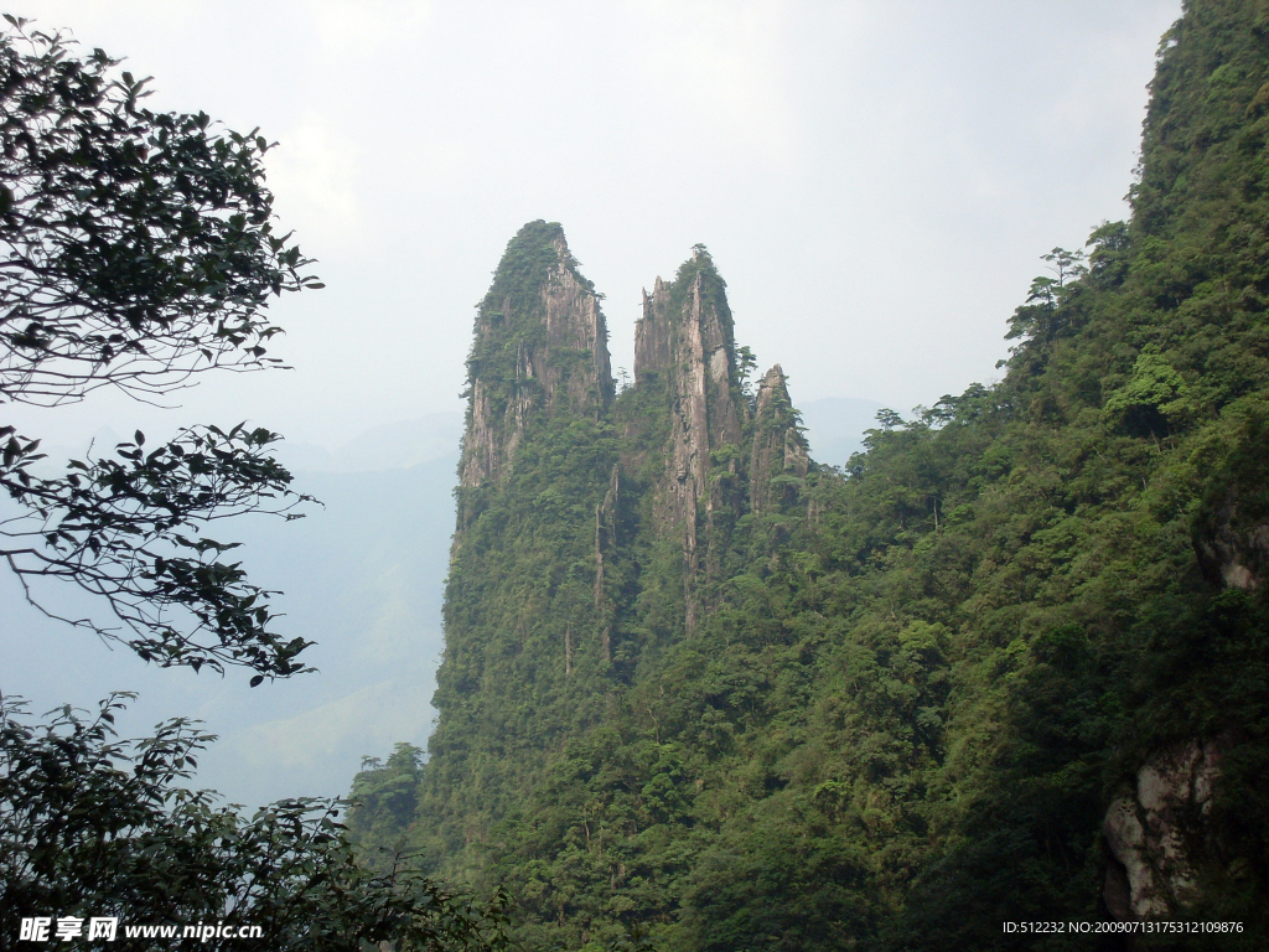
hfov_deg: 27.4
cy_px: 476
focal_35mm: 71
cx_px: 634
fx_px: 2603
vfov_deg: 20.7
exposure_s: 1/125
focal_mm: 11.7
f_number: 10.4
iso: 100
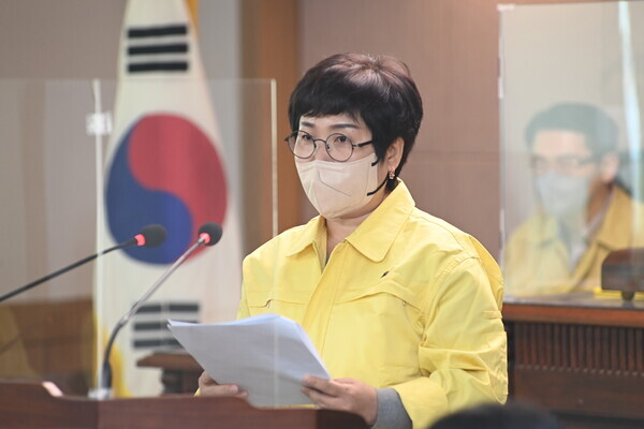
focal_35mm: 200
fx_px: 3577
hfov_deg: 10.3
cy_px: 214
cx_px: 322
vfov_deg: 6.9
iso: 1600
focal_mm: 200
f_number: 5
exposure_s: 1/160
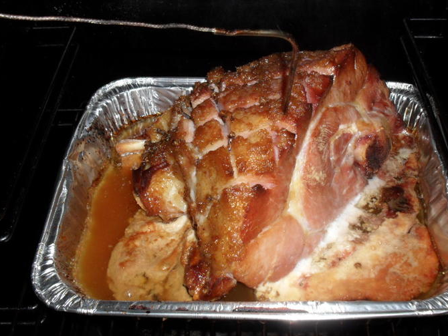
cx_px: 227
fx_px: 608
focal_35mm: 47
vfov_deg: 30.9
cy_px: 156
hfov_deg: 40.4
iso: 200
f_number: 3.2
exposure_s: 1/45
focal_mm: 6.3
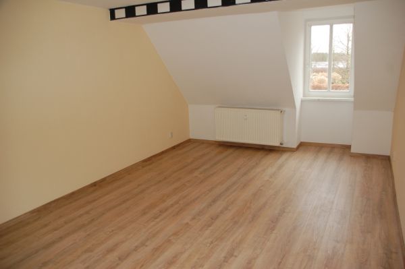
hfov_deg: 67.4
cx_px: 202
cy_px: 134
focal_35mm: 27
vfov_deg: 47.9
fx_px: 303
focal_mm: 18
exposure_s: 1/60
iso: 400
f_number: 3.5
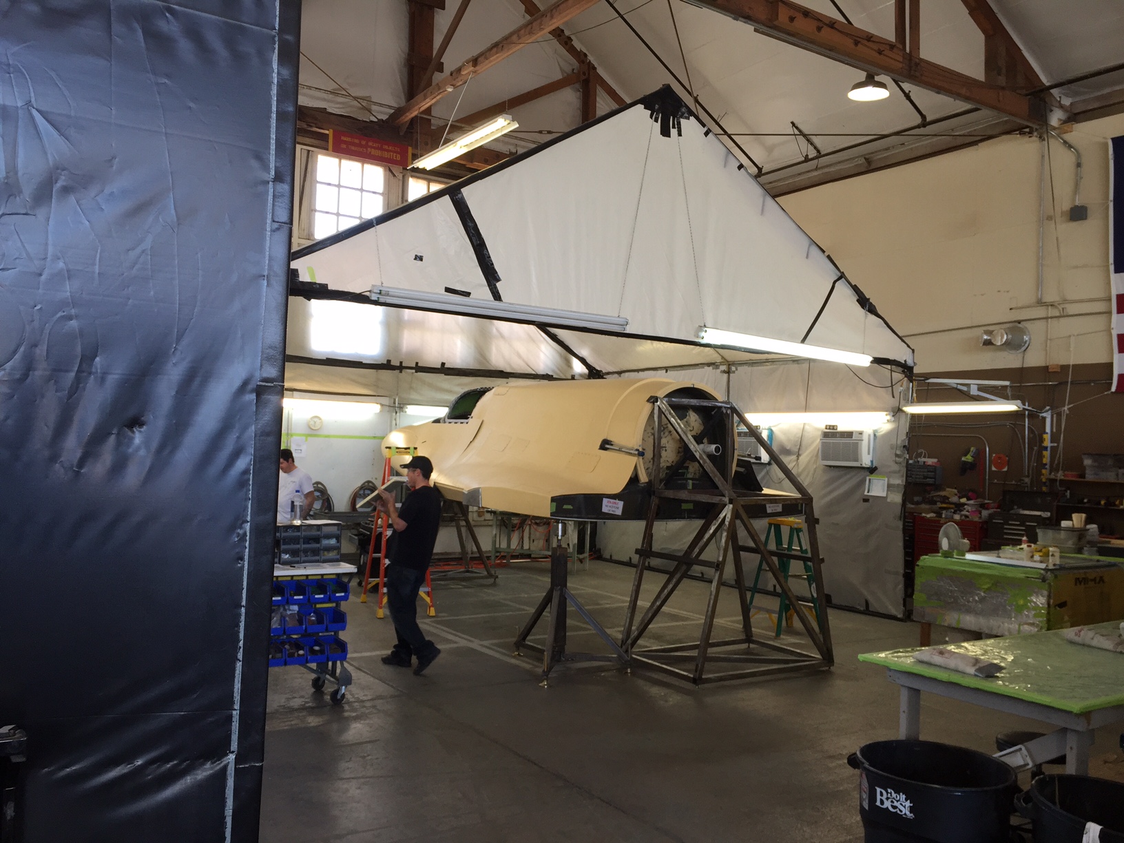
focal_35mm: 29
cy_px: 422
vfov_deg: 48.2
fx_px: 942
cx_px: 562
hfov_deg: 61.7
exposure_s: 1/60
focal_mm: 4.15
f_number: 2.2
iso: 40
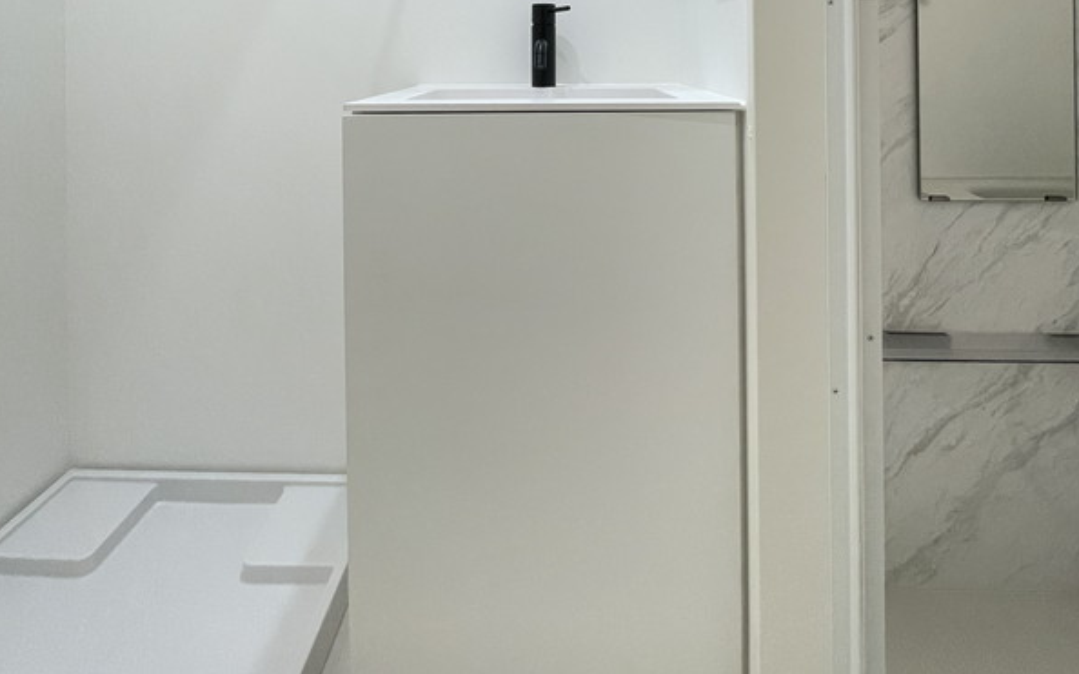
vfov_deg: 51.7
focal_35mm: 20
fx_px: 588
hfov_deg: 85.1
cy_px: 53
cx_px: 536
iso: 320
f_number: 2.4
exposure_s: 1/100
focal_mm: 1.55
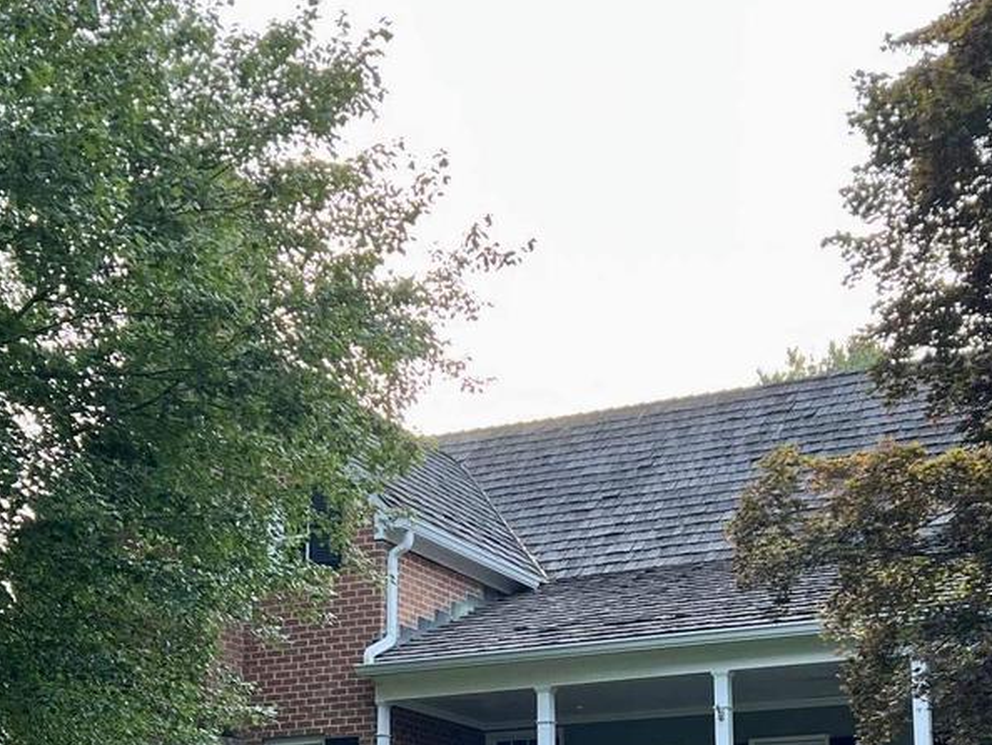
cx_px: 518
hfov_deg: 30.7
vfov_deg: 22.8
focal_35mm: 63
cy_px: 648
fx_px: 1806
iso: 50
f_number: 1.5
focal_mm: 5.7
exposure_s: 1/121
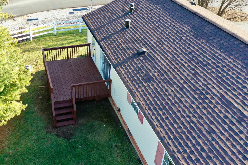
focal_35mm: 37
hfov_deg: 51.2
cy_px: 64
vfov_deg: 35.8
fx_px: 255
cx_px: 88
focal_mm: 10.26
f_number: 4
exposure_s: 1/120
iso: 100
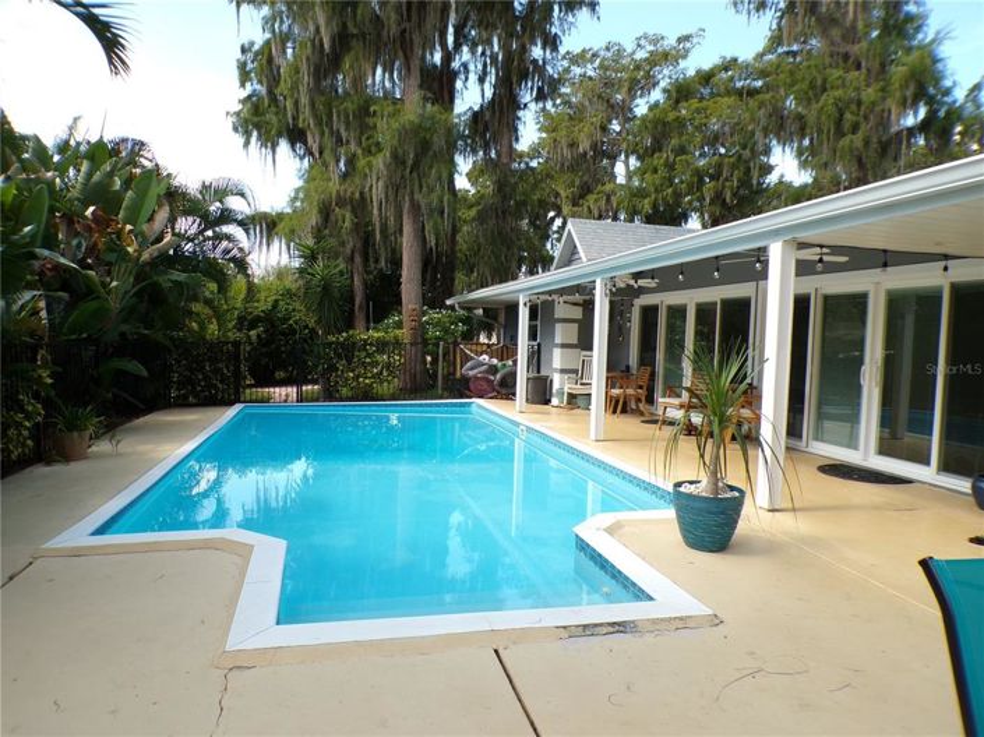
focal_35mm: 24
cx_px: 492
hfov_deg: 71.6
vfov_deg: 56.8
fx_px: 682
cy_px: 368
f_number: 4.4
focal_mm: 4.3
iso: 100
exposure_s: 1/200
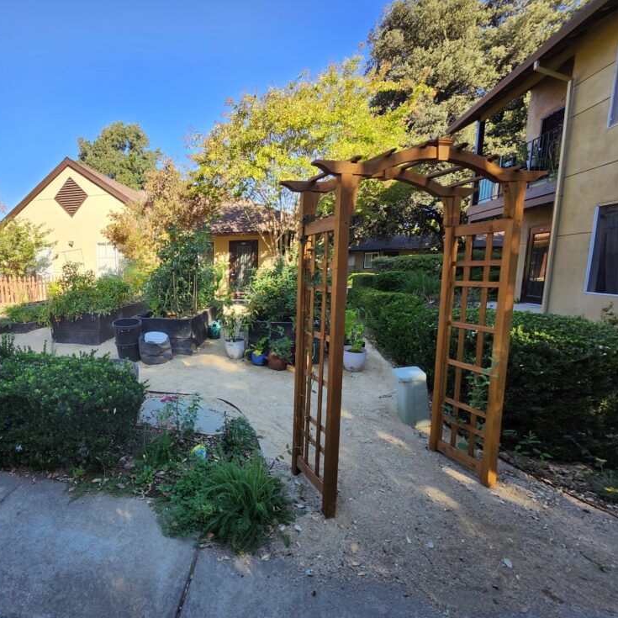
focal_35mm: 16
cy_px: 309
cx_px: 190
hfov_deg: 83.4
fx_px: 323
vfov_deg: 87.4
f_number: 2.2
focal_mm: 1.74
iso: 40
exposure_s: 1/297
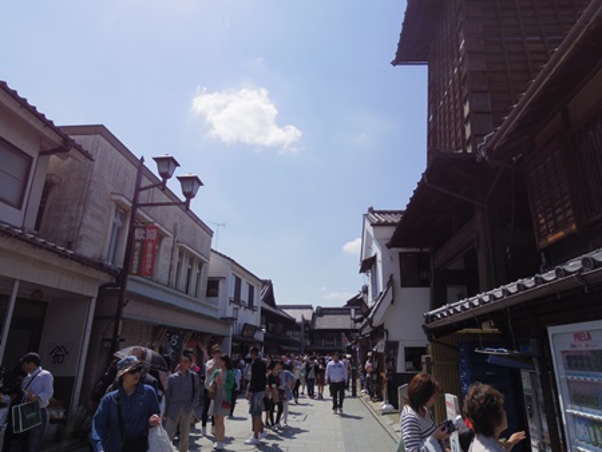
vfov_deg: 58.9
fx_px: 400
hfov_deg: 73.9
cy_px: 226
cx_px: 301
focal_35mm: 23
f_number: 5.6
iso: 200
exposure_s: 1/1000
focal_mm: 5
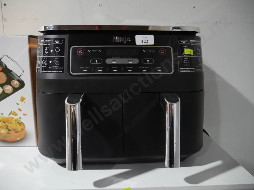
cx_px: 127
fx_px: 206
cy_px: 95
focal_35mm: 28
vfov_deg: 49.8
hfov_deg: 63.4
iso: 500
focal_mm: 14
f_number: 3.5
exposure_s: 1/60
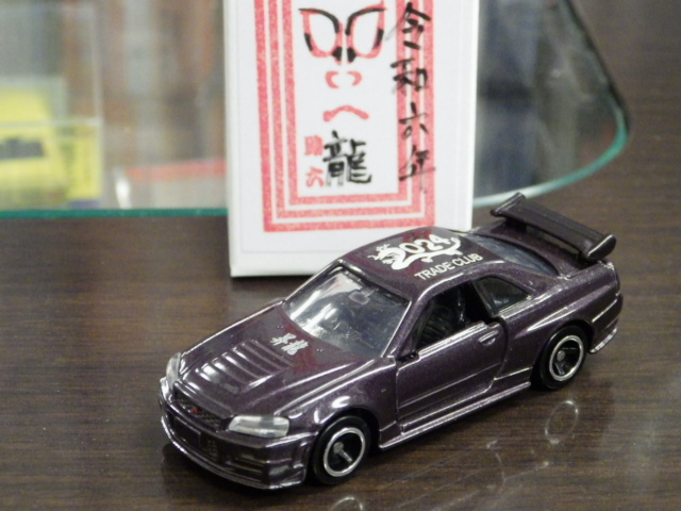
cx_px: 340
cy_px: 256
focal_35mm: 103
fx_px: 2026
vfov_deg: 14.4
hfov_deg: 19.1
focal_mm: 18.4
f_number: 4.6
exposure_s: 1/30
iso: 1250
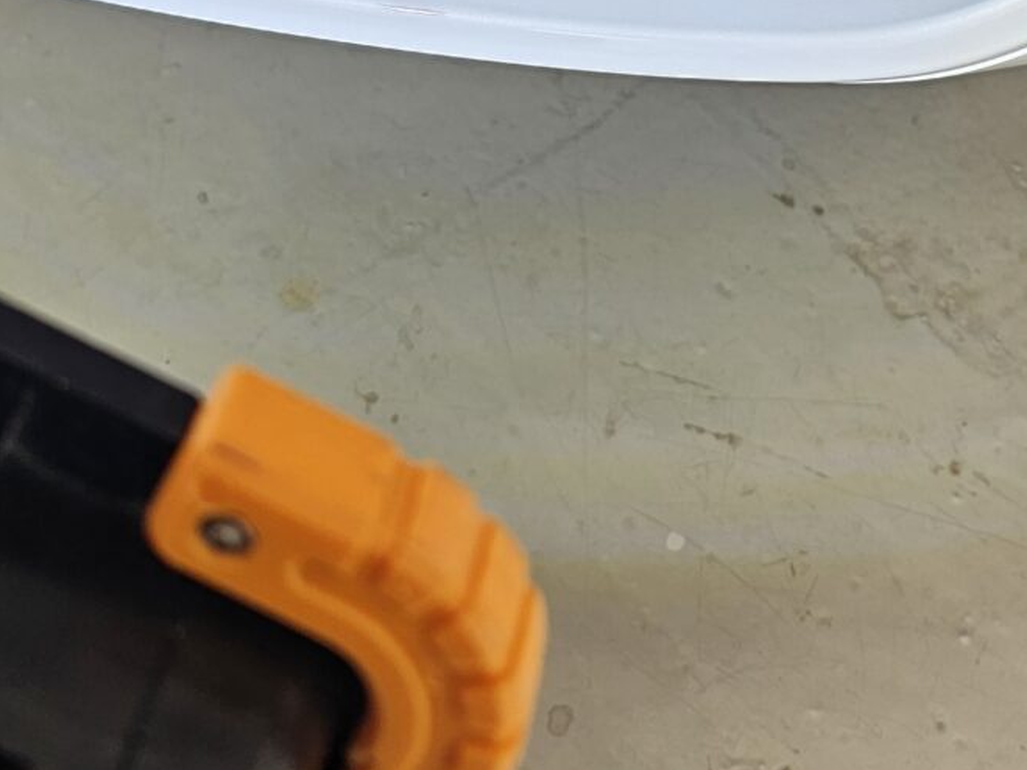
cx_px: 594
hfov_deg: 28.9
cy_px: -284
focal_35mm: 67
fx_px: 1987
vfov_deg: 19.8
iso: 32
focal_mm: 6.3
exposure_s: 1/64.7
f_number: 1.7
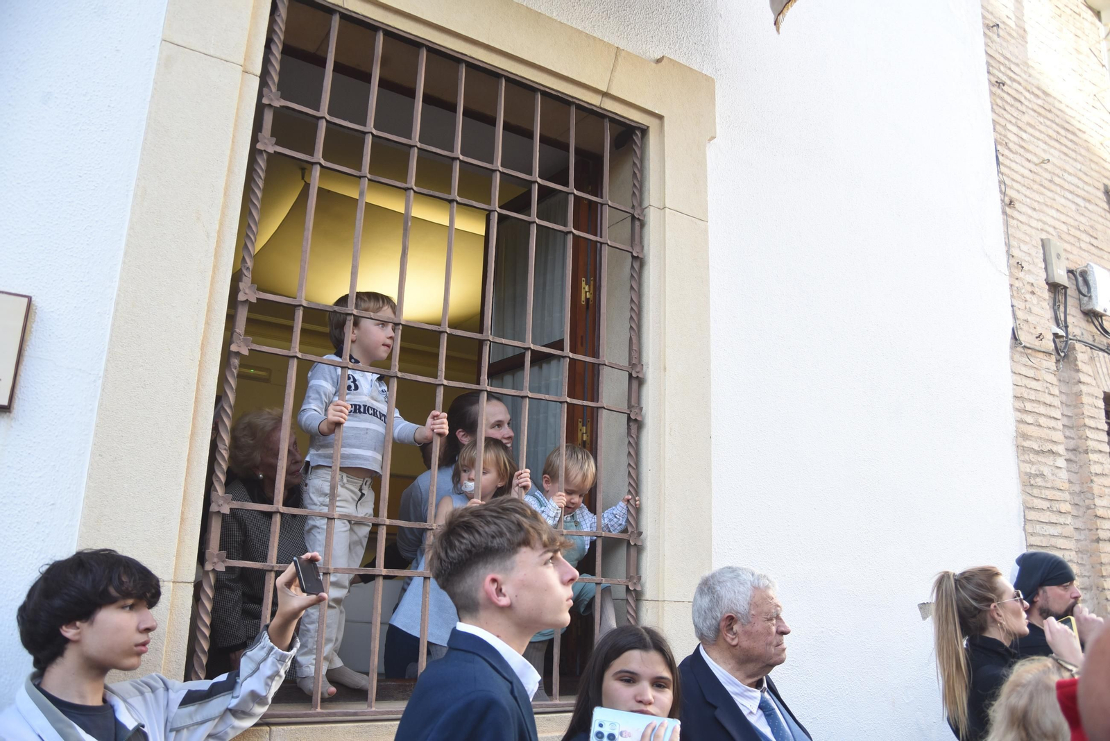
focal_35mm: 29
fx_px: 894
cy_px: 370
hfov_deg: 63.6
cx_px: 555
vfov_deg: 45.0
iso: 640
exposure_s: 1/250
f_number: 8
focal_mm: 29
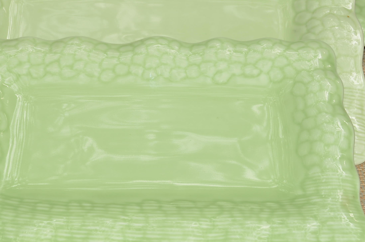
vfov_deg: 16.7
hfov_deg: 25.1
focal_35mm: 81
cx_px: 148
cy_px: 60
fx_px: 820
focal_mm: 32
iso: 100
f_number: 6.3
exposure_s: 1/160
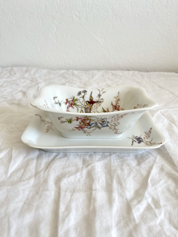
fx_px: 178
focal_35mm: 26
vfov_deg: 67.3
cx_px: 89
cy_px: 118
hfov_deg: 53.1
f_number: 1.6
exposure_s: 1/310
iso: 50
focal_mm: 5.1
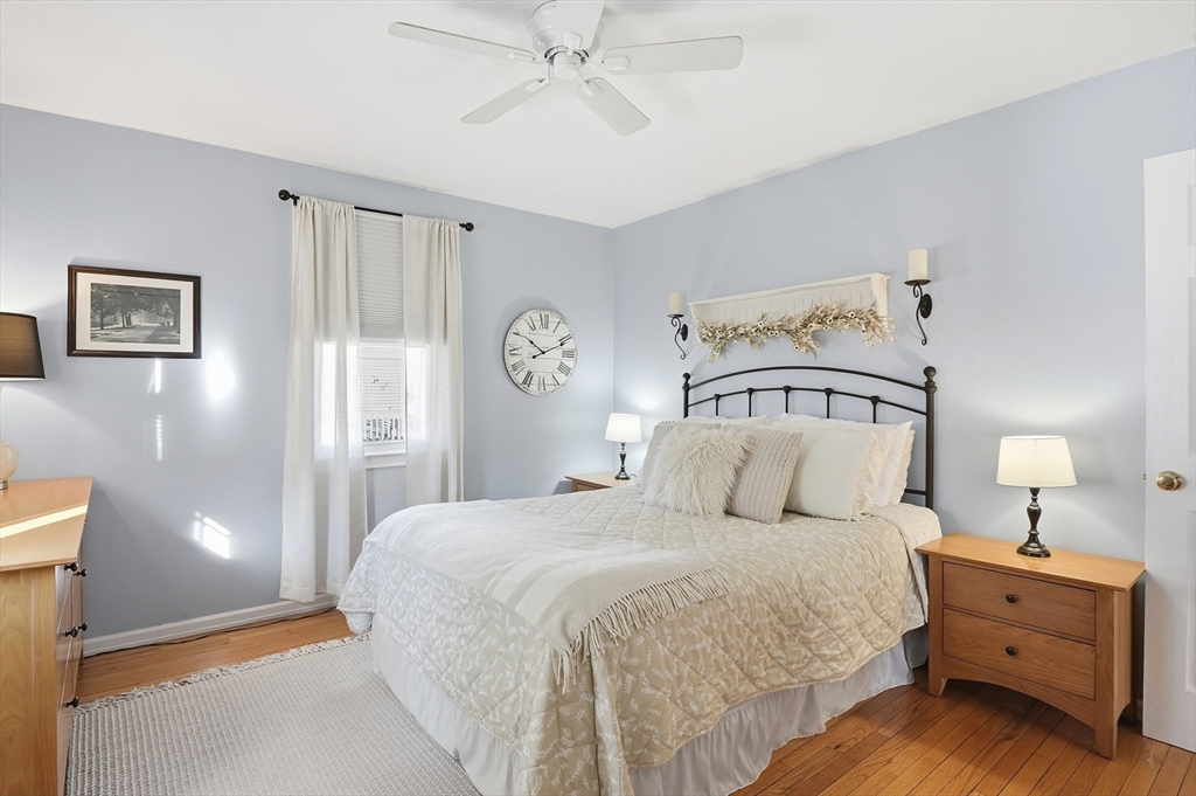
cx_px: 598
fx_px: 548
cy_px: 398
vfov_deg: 72.0
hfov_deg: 95.0
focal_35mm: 16
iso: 400
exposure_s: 1/125
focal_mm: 11
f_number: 7.1
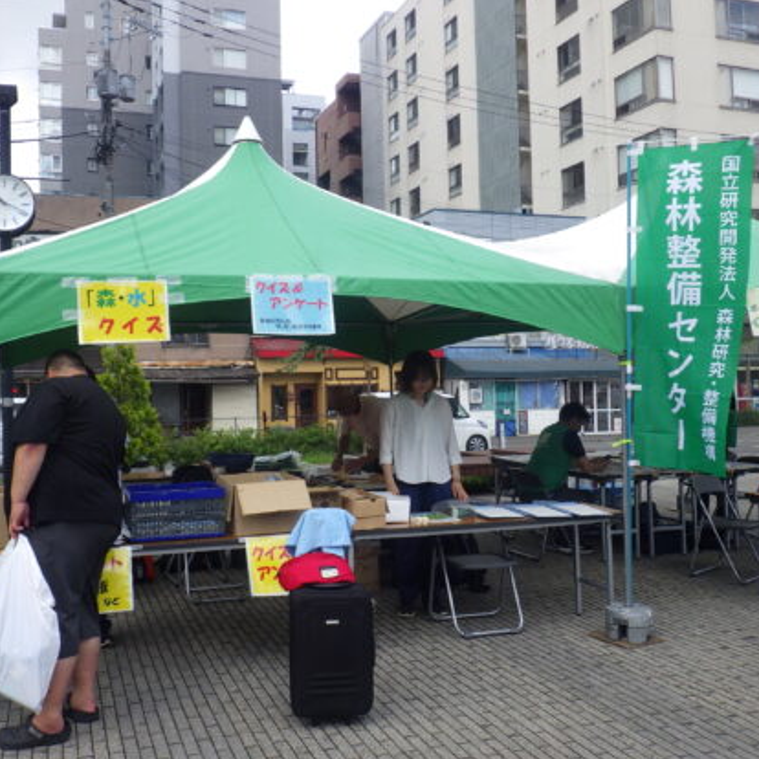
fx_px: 843
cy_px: 388
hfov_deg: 48.3
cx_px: 327
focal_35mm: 34
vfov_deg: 48.4
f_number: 4.2
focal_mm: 5
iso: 125
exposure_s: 1/320
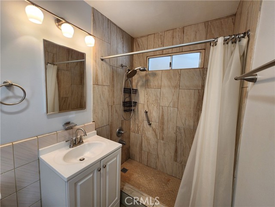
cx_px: 138
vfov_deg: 89.9
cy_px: 104
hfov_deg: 106.2
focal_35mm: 13
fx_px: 103
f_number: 2.2
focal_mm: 2.2
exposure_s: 1/60
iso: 125
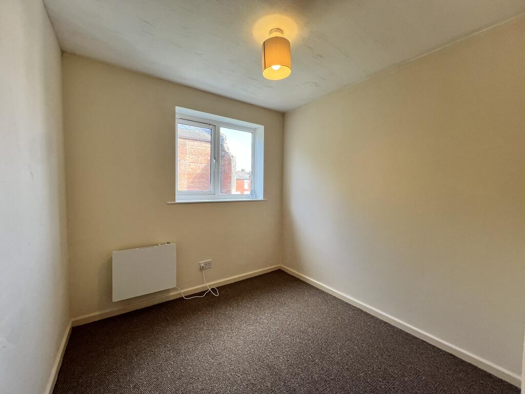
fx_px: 197
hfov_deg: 106.2
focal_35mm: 13
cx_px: 262
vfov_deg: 89.9
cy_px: 197
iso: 40
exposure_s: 1/100
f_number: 1.8
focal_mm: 1.57
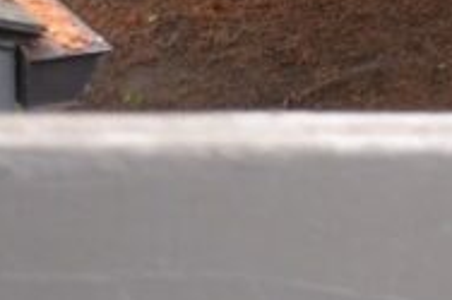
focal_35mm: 245
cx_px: 1207
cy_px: -234
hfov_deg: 7.6
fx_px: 3073
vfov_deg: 5.5
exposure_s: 1/100
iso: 400
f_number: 4.5
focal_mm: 30
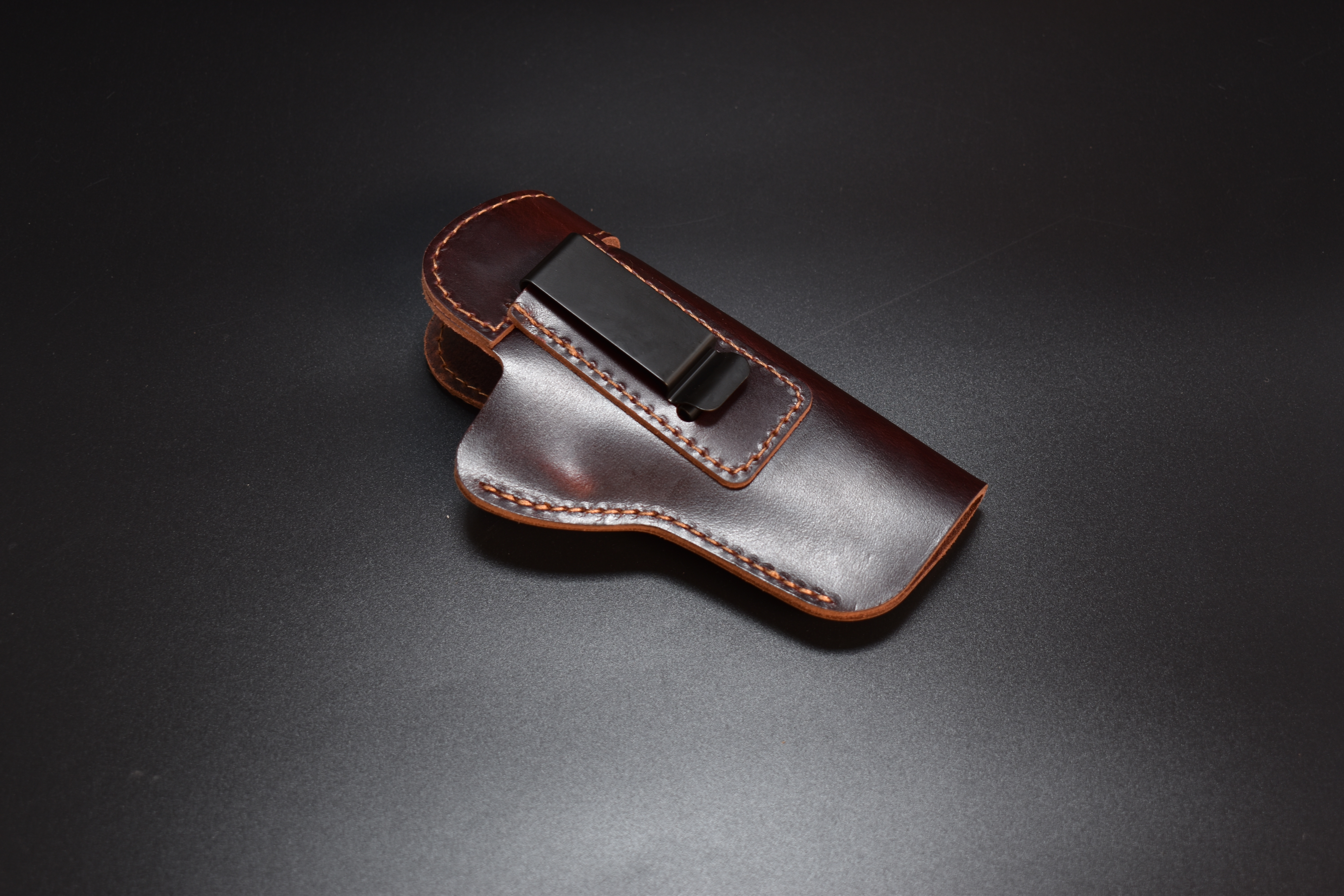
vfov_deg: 26.5
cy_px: 448
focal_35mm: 51
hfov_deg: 38.9
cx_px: 672
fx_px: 1904
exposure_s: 1/13
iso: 100
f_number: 4.5
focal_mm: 34
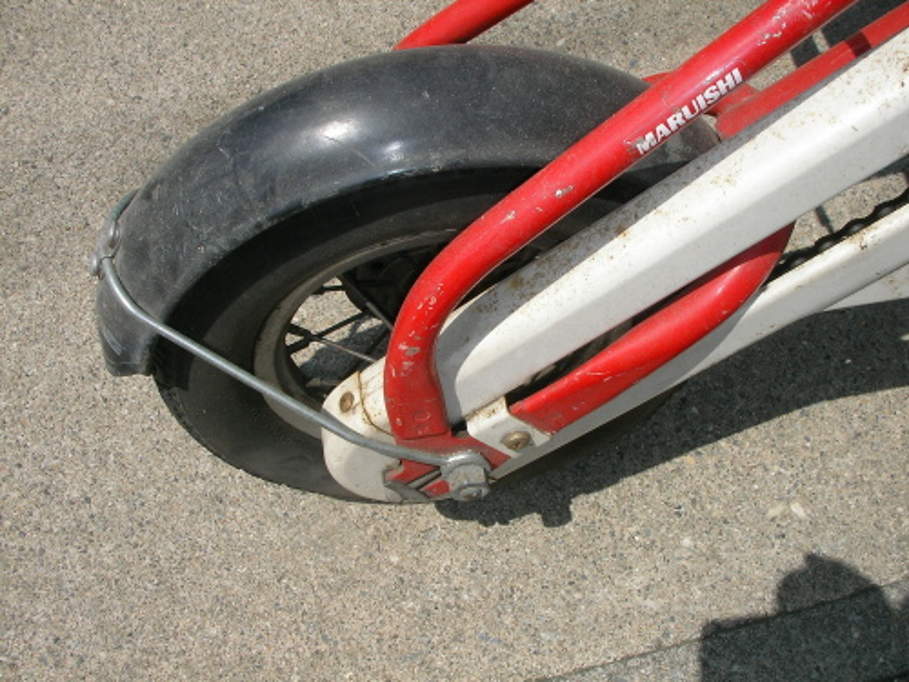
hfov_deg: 49.0
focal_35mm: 38
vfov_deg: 37.7
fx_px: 998
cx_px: 454
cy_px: 341
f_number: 5.6
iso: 50
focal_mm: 6.3
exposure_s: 1/320
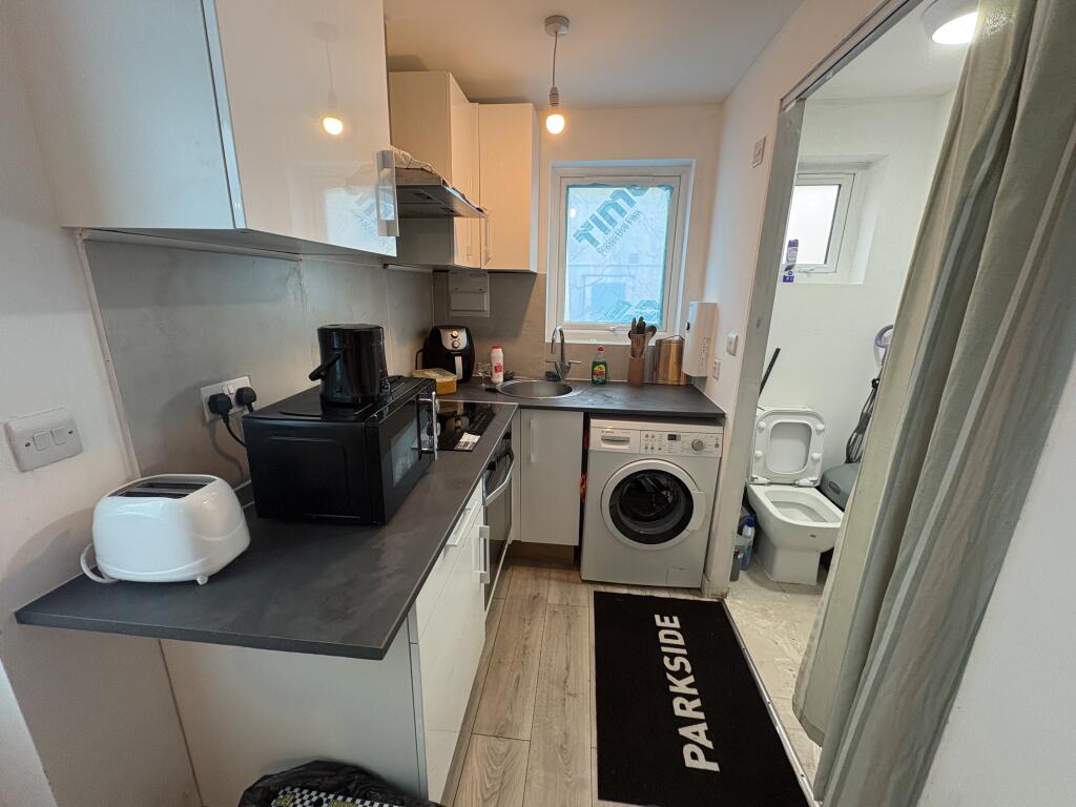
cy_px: 404
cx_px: 538
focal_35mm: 14
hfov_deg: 102.1
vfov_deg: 85.7
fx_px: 435
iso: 250
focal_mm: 2.22
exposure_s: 1/60
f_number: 2.2
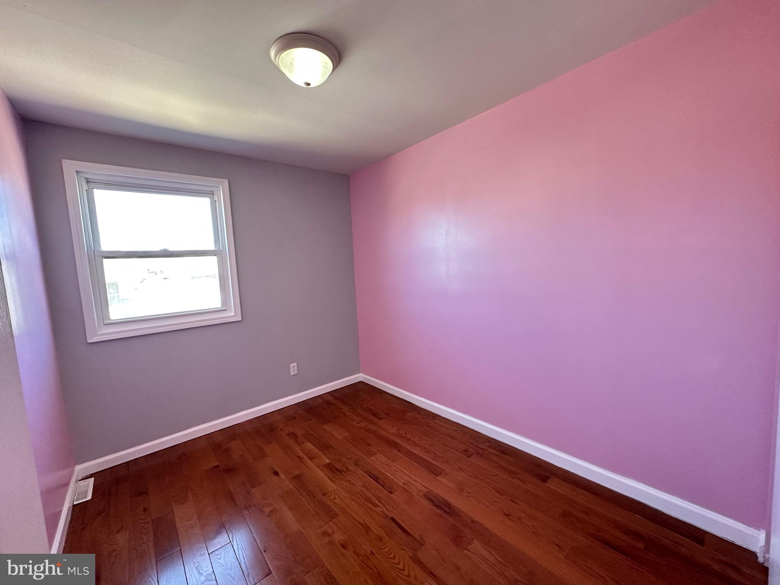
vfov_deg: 85.7
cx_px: 390
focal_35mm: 14
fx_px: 315
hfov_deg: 102.1
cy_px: 292
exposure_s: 1/120
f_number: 2.2
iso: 250
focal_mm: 2.22
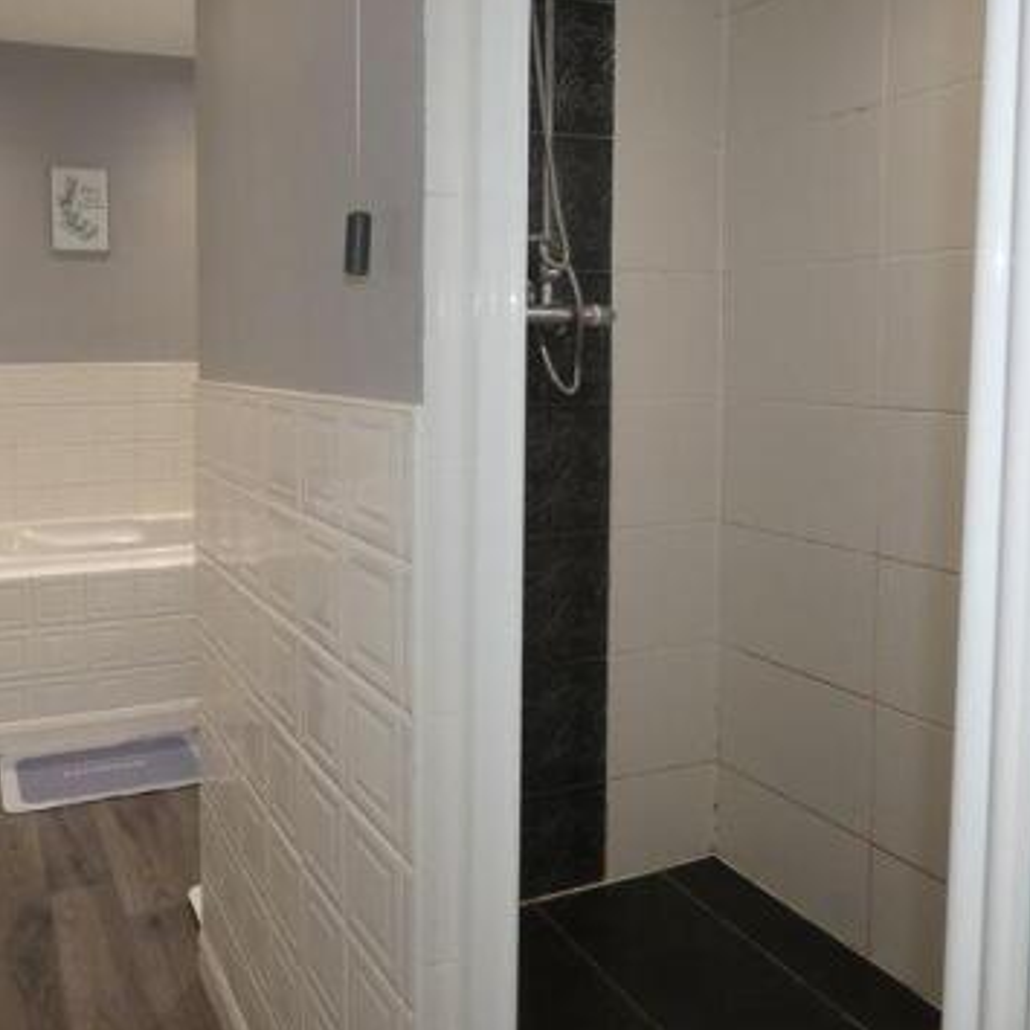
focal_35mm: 29
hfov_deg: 54.3
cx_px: 329
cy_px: 416
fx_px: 976
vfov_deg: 55.2
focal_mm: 3.6
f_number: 2.8
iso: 320
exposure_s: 1/60
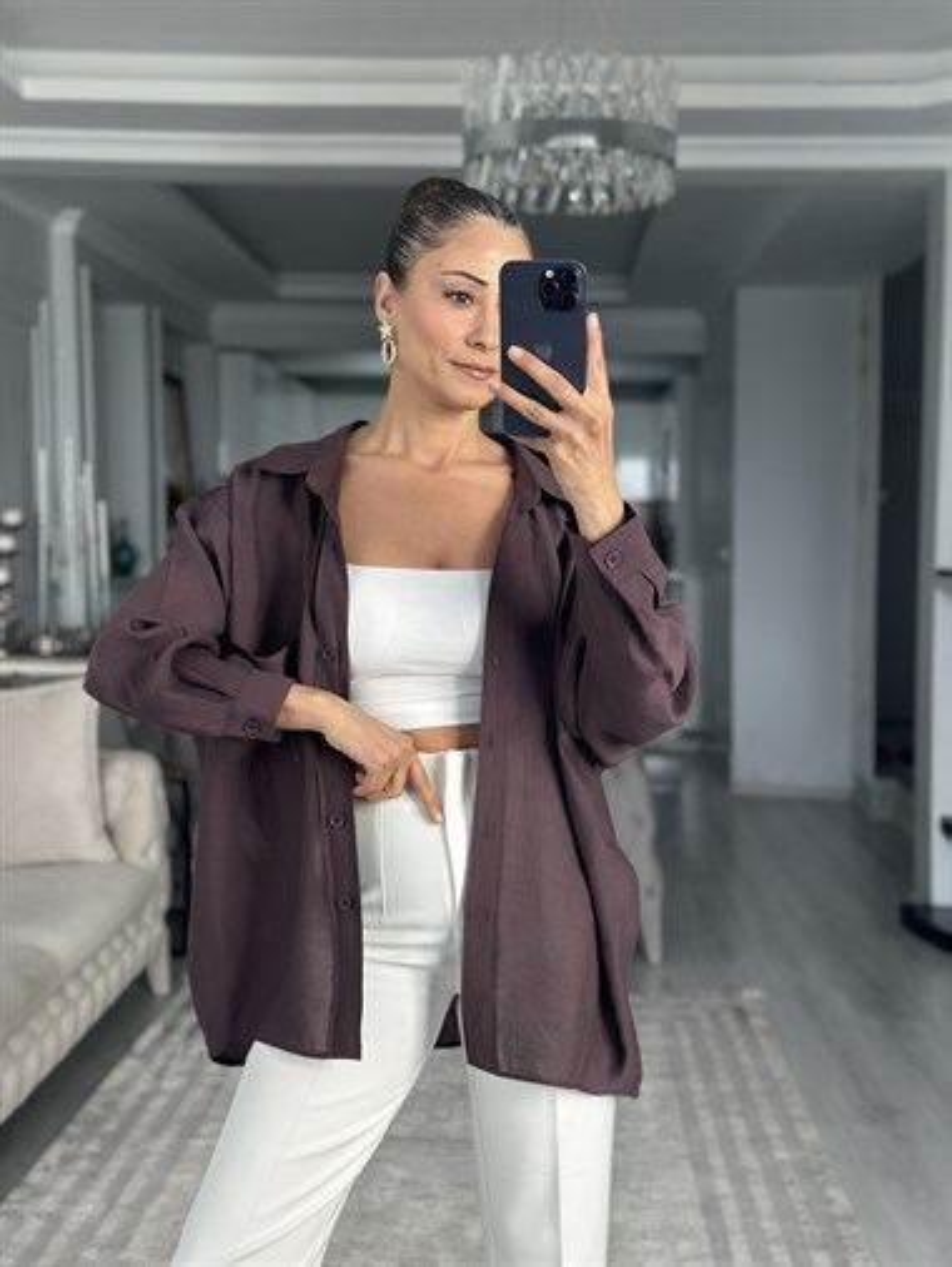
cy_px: 634
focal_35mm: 48
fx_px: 1759
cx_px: 476
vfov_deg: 39.6
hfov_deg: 30.3
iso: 125
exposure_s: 1/101
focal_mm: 6.86
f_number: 1.78
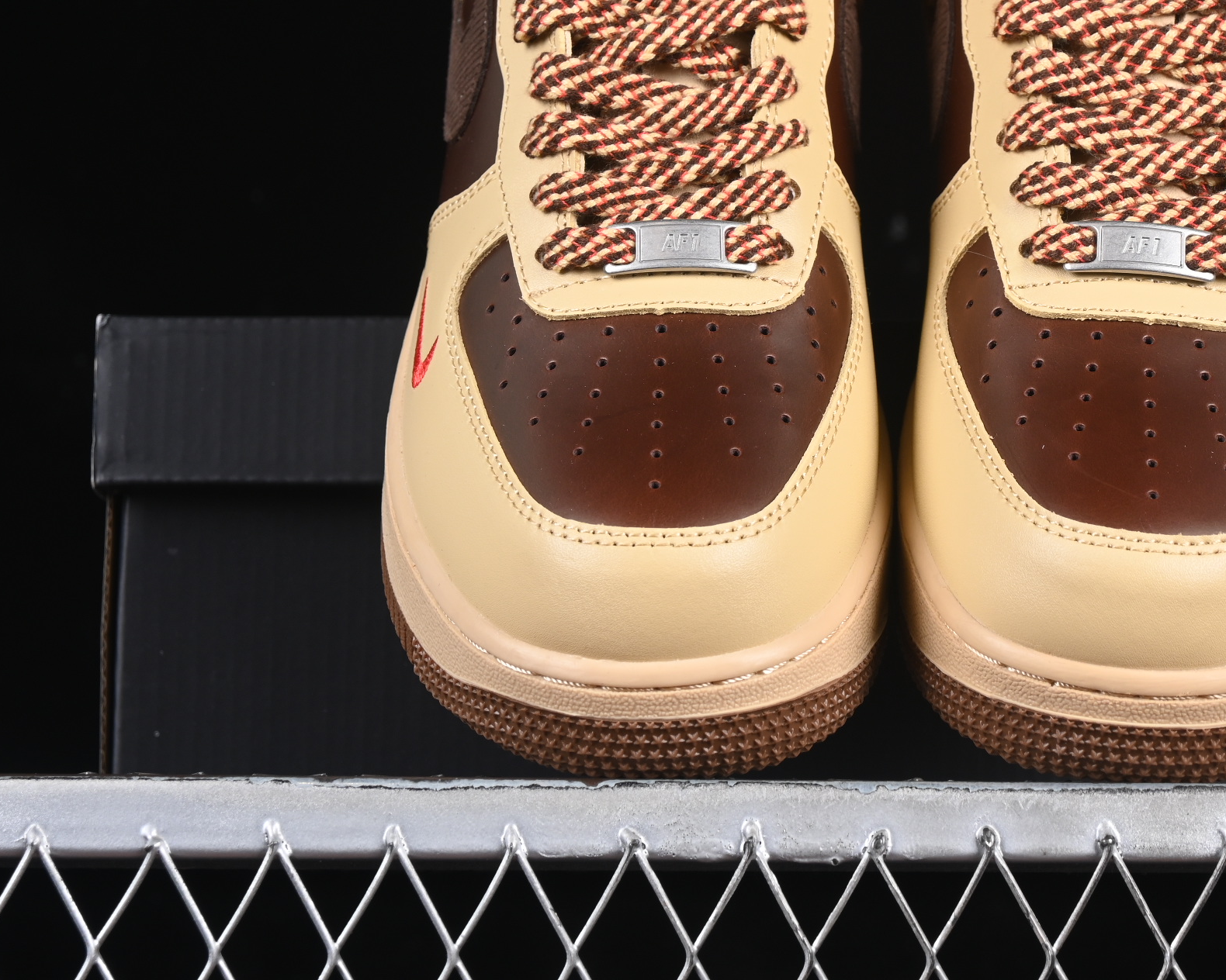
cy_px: 329
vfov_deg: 12.4
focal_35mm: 124
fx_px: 4499
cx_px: 847
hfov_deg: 15.5
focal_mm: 50
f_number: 7.1
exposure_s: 1/80
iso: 160
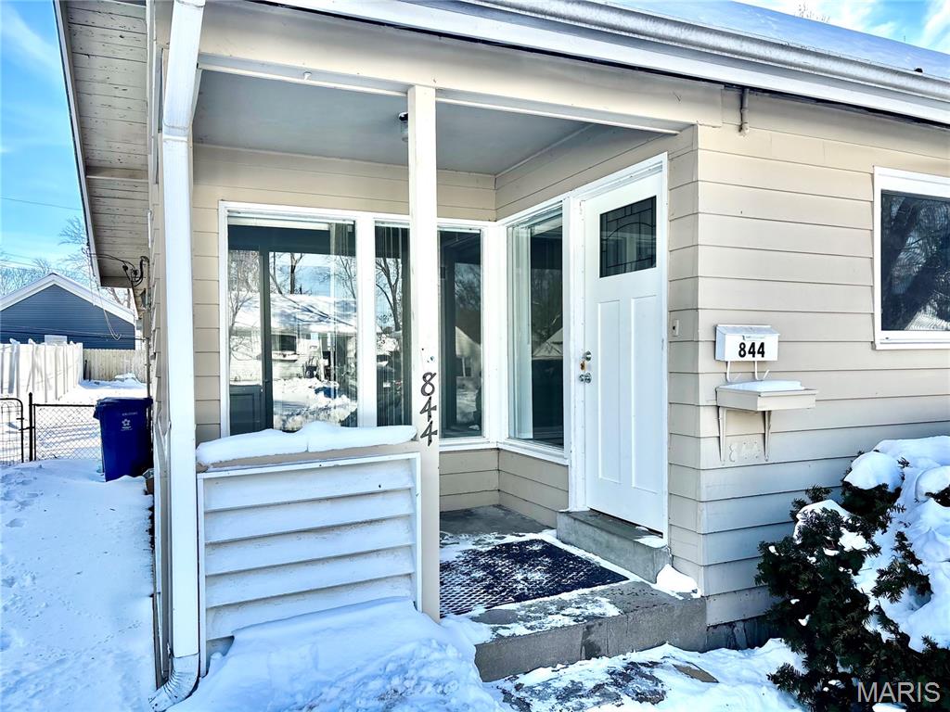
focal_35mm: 26
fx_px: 714
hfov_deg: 67.3
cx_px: 475
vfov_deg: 53.1
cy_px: 356
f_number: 1.6
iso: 50
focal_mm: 5.96
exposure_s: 1/1139
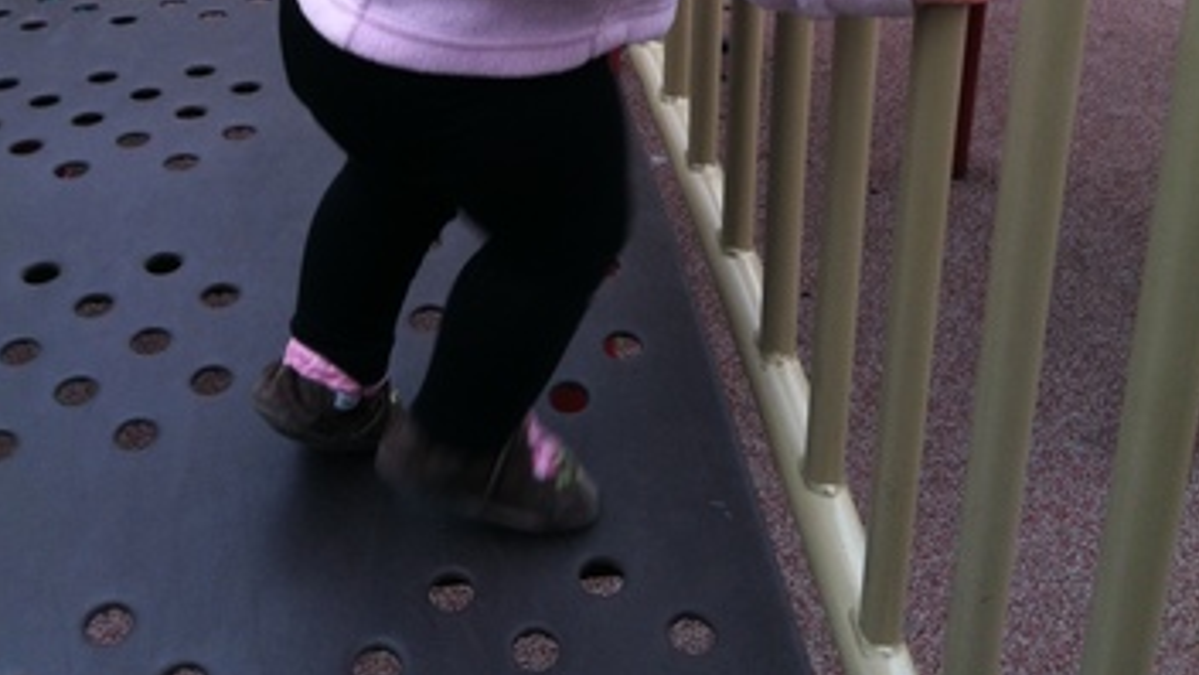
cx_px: 605
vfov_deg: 21.8
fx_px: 1653
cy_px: -78
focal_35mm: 52
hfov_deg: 39.9
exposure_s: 1/60
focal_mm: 3.85
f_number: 2.8
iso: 100
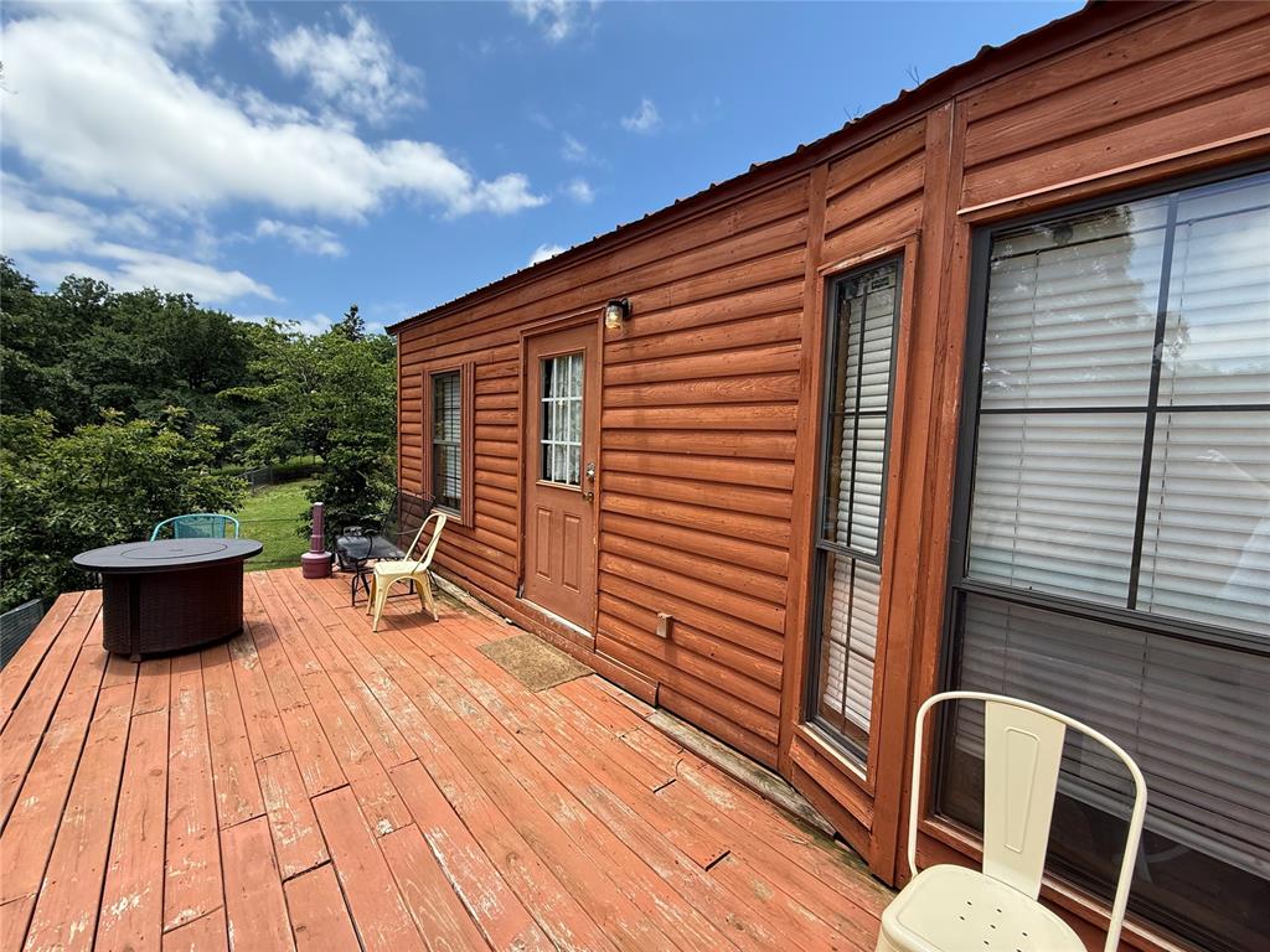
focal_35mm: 14
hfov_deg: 102.1
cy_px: 476
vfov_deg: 85.7
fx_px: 514
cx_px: 635
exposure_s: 1/955
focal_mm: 2.22
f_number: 2.2
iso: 64
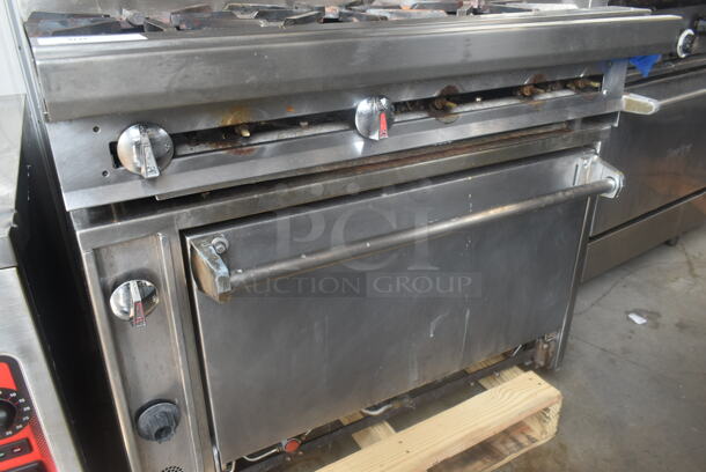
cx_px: 353
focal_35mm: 30
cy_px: 236
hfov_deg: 61.9
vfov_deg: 43.7
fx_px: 589
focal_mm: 20
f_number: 6.3
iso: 400
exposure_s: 1/60
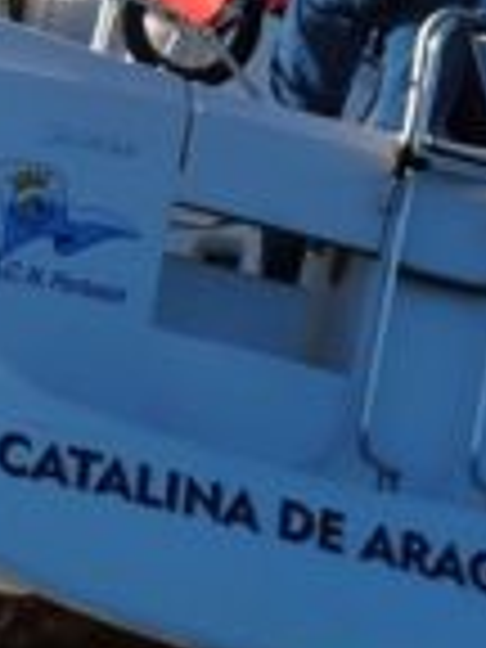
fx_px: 14732
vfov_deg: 2.5
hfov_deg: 1.9
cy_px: -115
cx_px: -270
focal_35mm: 787
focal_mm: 98
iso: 100
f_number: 6.3
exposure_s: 1/640
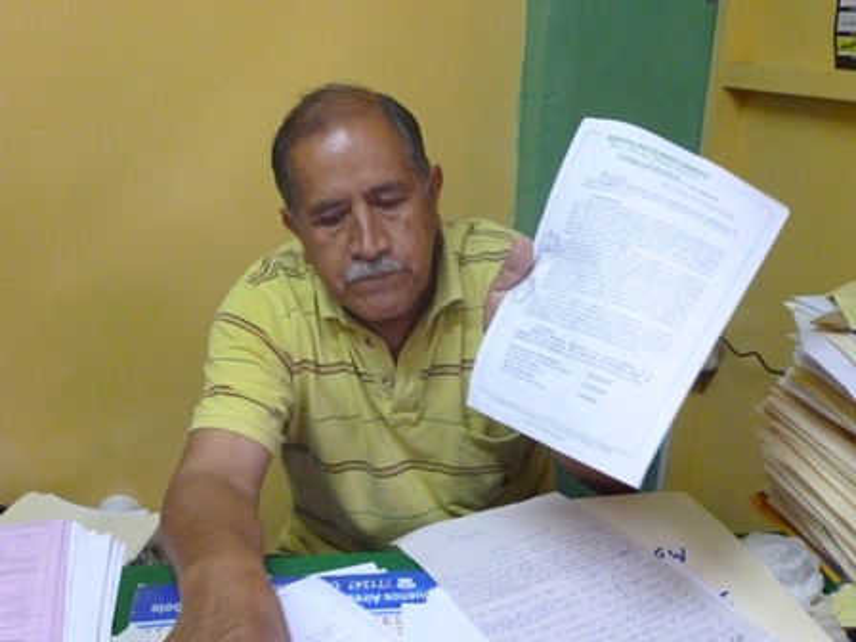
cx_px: 428
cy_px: 321
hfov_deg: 51.4
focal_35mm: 36
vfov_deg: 39.7
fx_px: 890
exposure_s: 1/20
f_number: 3.5
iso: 800
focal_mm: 6.4
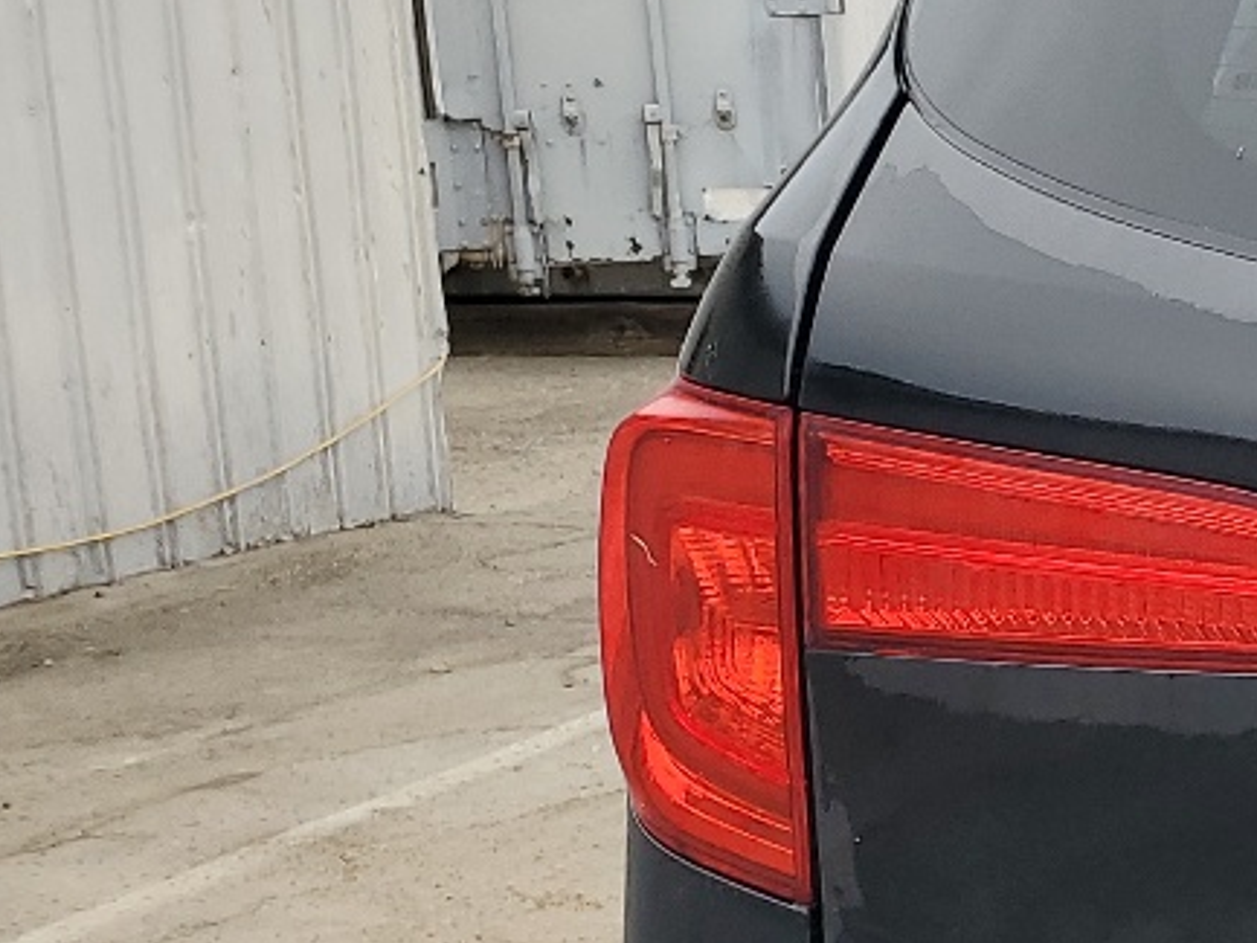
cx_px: 2250
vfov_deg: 15.3
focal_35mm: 96
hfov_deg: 16.9
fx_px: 3487
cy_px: 702
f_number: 1.5
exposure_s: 1/556
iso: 50
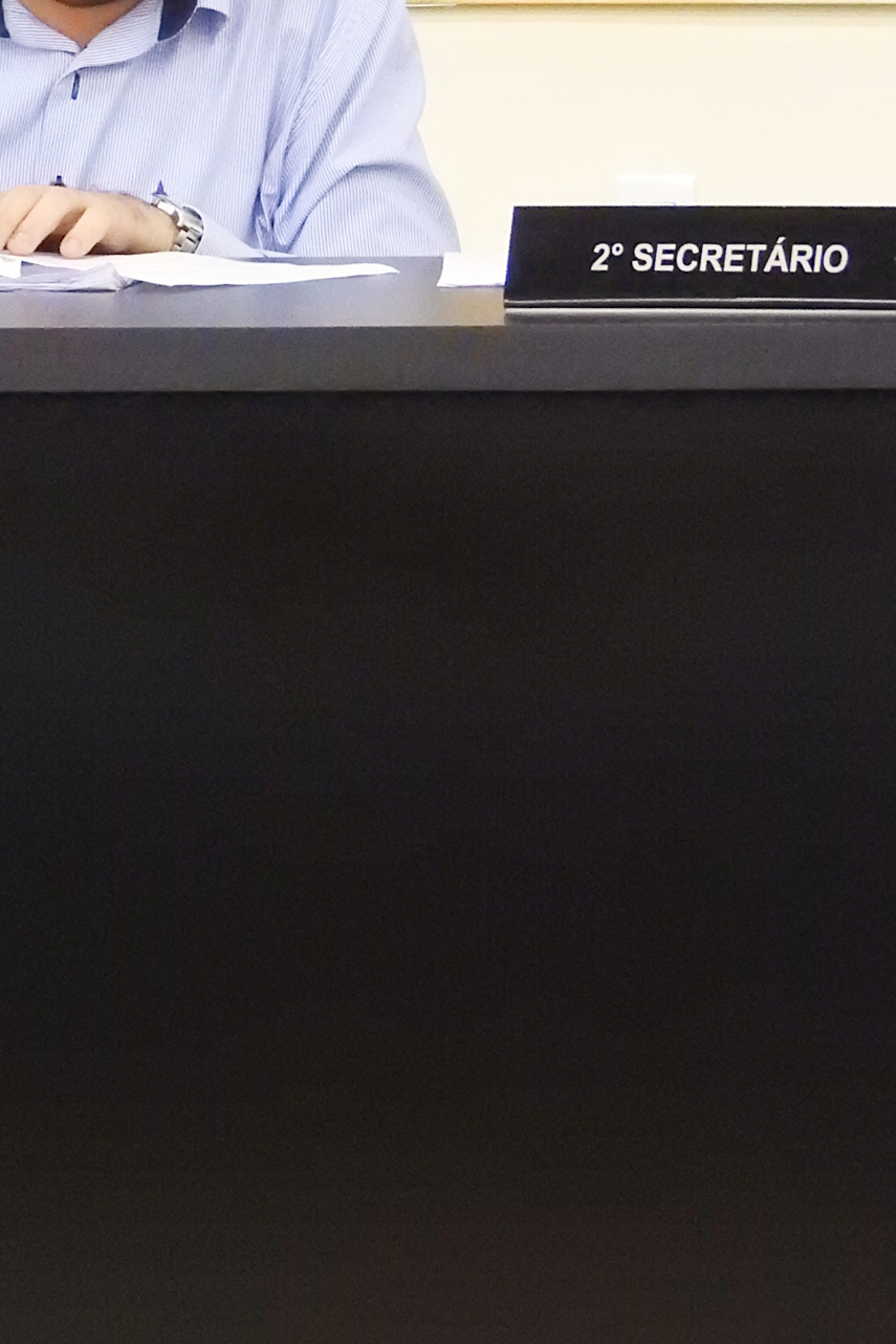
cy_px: 140
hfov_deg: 7.5
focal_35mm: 182
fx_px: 6792
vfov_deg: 11.2
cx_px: 77
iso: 1600
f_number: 4.8
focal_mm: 17
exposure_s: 1/20
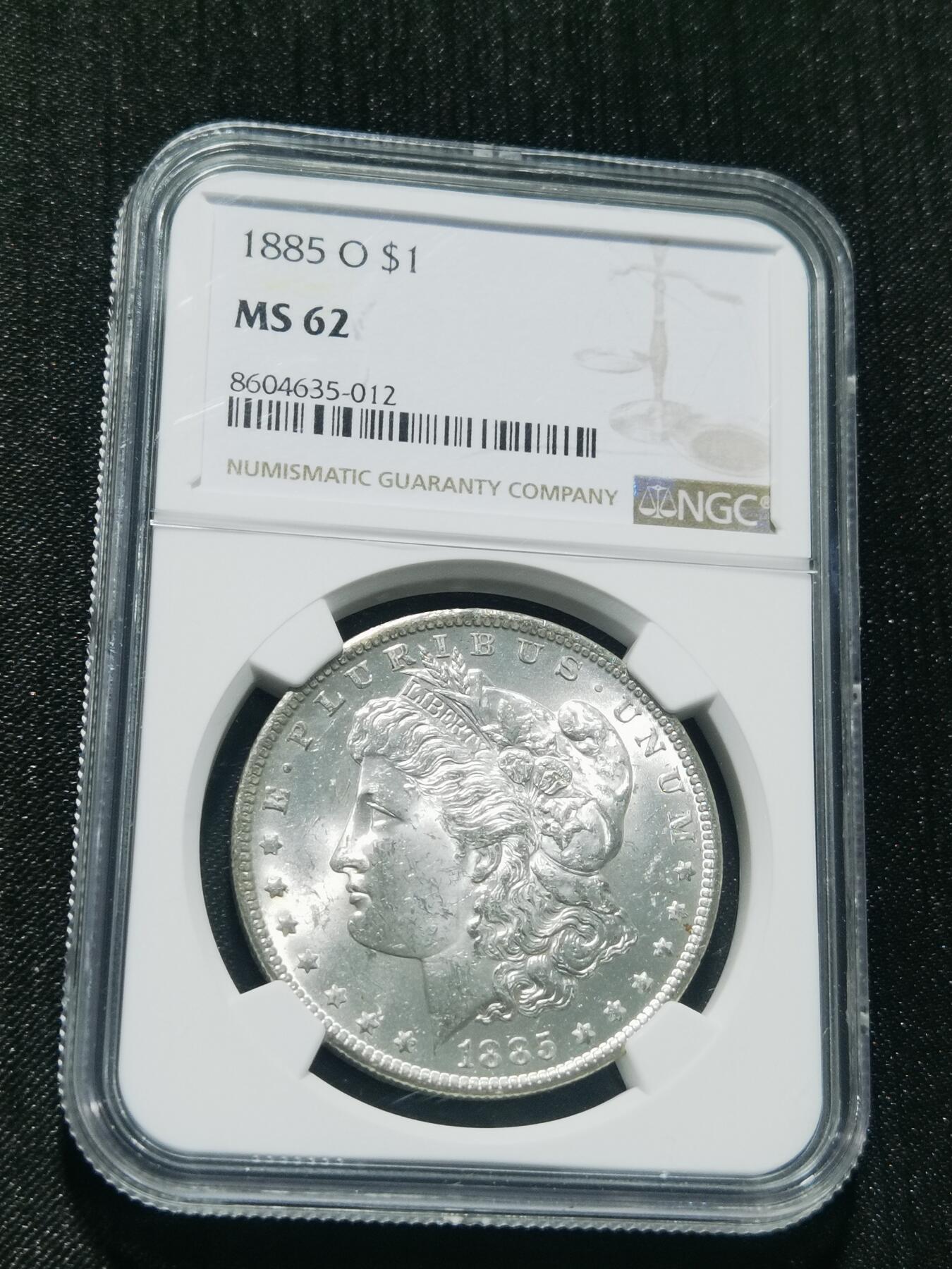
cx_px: 476
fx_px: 2347
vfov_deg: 30.3
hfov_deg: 22.9
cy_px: 634
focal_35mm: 64
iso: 100
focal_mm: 6.67
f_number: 1.9
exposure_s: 1/100
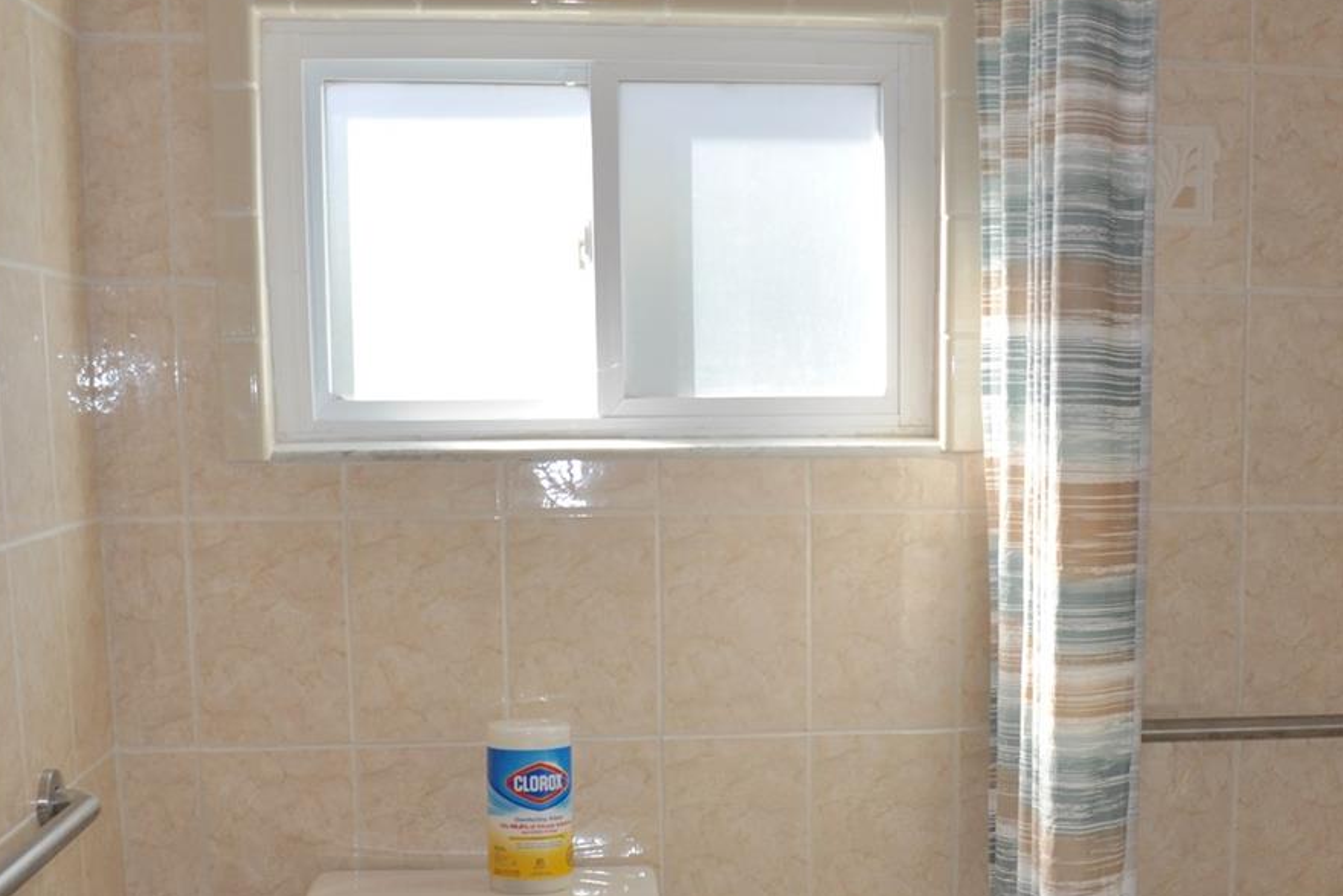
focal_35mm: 49
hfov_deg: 39.8
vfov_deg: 27.2
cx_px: 910
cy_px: 666
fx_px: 1828
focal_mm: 18
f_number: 3.5
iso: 220
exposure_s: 1/200
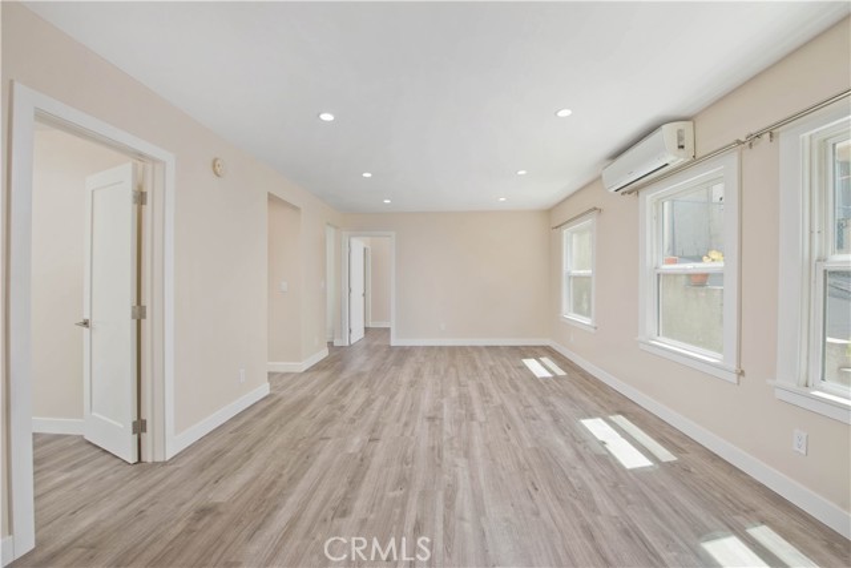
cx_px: 426
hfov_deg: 104.2
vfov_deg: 81.2
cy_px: 284
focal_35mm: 14
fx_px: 331
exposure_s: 1/200
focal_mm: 14
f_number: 5.6
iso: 400
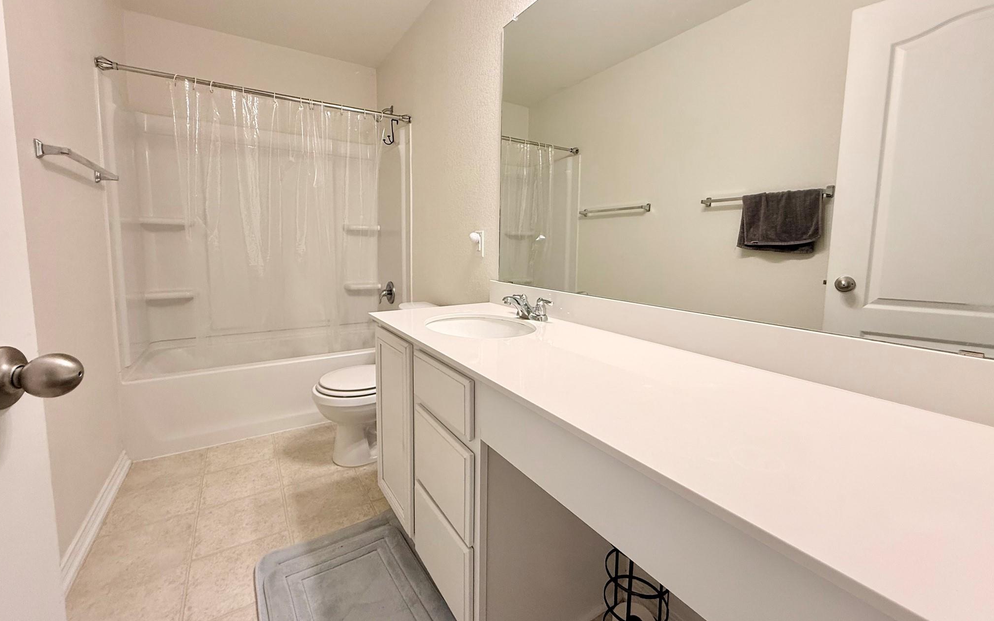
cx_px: 496
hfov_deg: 101.5
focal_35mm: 15
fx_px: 406
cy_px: 287
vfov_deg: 74.7
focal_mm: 2.22
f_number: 2.2
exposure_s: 1/120
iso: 160
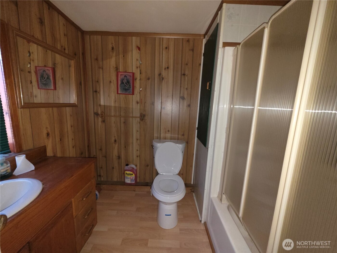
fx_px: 127
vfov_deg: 89.9
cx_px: 168
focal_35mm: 13
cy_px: 126
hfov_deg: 106.2
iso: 250
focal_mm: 2.2
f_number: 1.9
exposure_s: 1/30
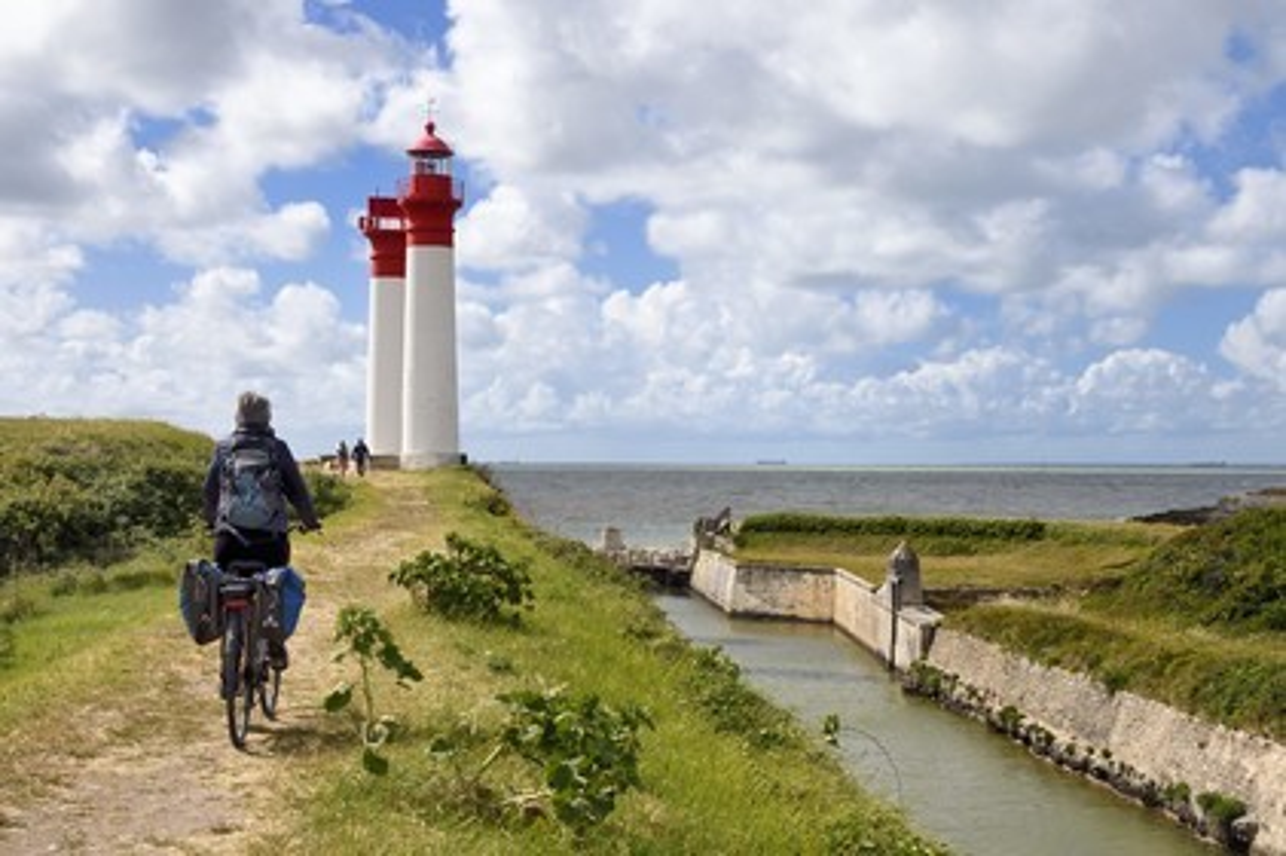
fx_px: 1785
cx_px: 643
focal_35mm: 50
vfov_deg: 27.0
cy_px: 428
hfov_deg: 39.6
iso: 200
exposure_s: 1/500
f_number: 11
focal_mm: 50
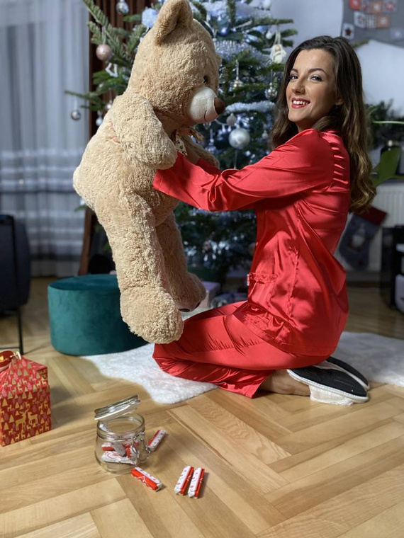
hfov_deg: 53.1
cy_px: 269
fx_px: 405
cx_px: 202
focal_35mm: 26
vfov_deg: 67.3
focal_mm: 4.25
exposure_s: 1/50
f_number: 1.8
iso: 320
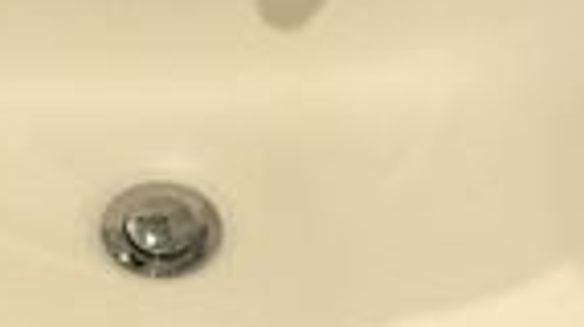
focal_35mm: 137
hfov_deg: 15.5
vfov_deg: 8.7
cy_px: 409
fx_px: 2119
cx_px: 74
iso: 40
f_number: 1.8
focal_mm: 3.99
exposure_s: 1/25
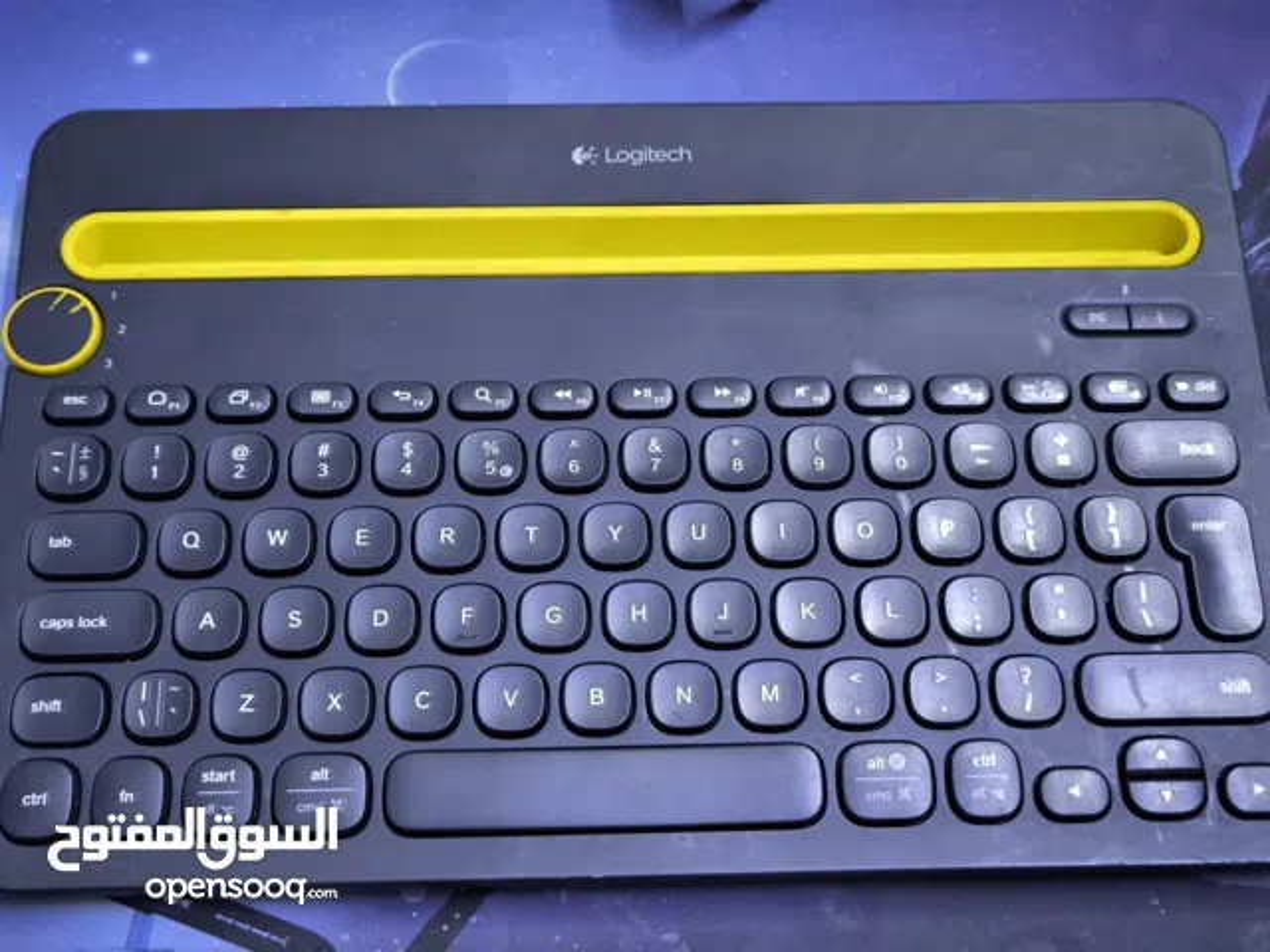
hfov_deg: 38.2
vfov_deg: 29.1
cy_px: 476
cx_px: 635
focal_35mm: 50
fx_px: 1834
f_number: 1.9
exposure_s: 1/50
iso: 400
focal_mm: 6.92
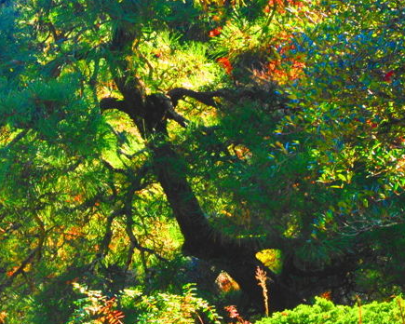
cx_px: 88
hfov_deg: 7.5
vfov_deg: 6.0
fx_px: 3093
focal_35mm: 258
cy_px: 198
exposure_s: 1/125
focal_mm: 78
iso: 500
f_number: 9
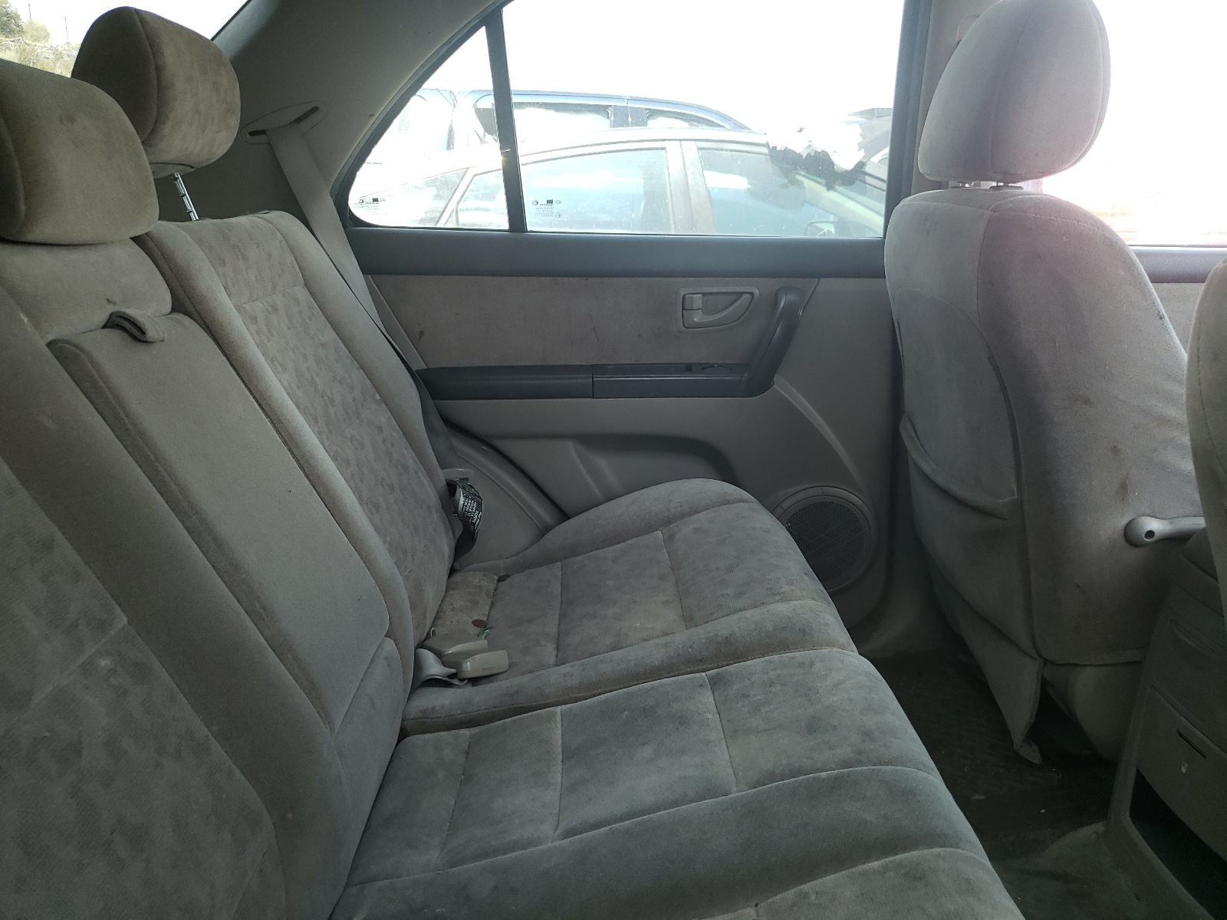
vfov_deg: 53.1
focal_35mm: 26
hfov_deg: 67.3
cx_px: 614
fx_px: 922
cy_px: 460
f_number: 1.5
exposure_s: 1/50
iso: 98
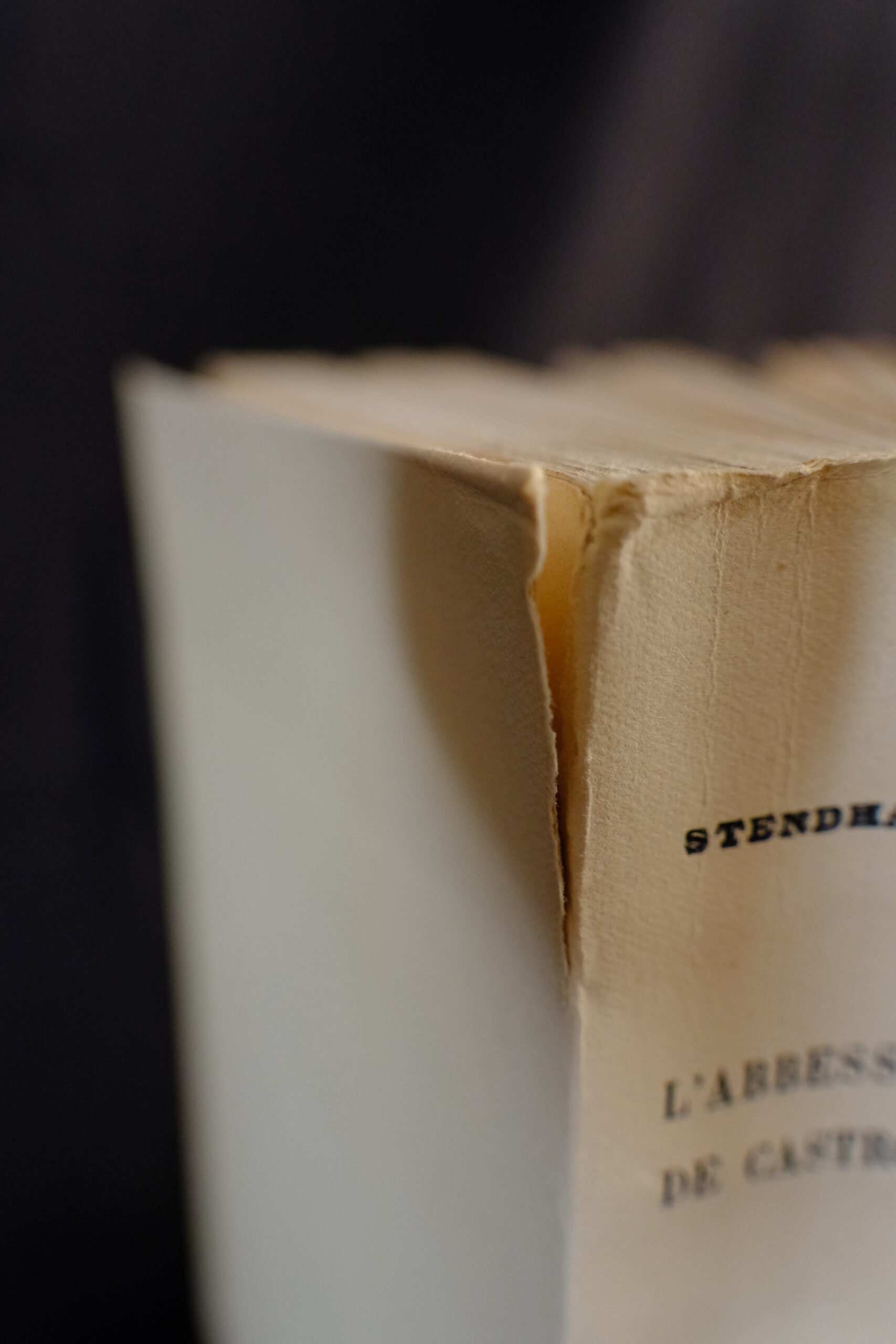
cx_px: 448
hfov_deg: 45.0
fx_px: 1082
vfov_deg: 63.7
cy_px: 672
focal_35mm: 29
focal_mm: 19.6
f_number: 3.5
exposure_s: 1/100
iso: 2500
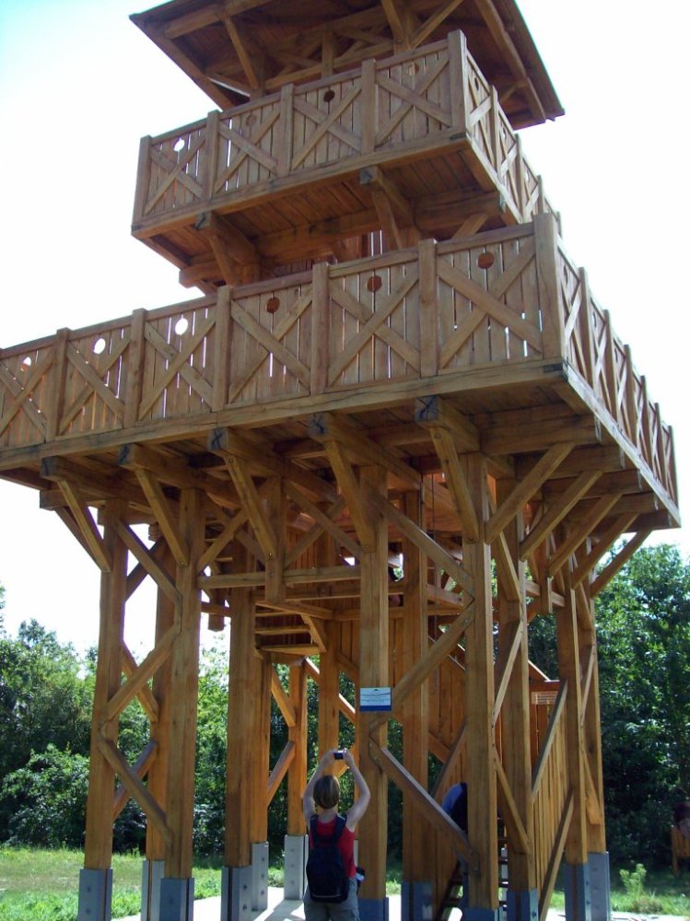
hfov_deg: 39.6
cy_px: 460
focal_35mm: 36
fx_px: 958
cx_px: 345
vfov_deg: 51.4
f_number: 2.7
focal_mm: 6
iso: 80
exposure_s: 1/592
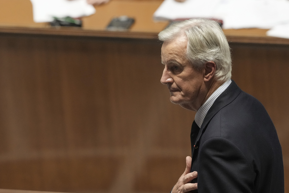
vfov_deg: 3.0
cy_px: 103
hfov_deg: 4.4
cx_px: 133
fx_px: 3733
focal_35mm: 465
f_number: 4
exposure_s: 1/500
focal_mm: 300
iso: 5000
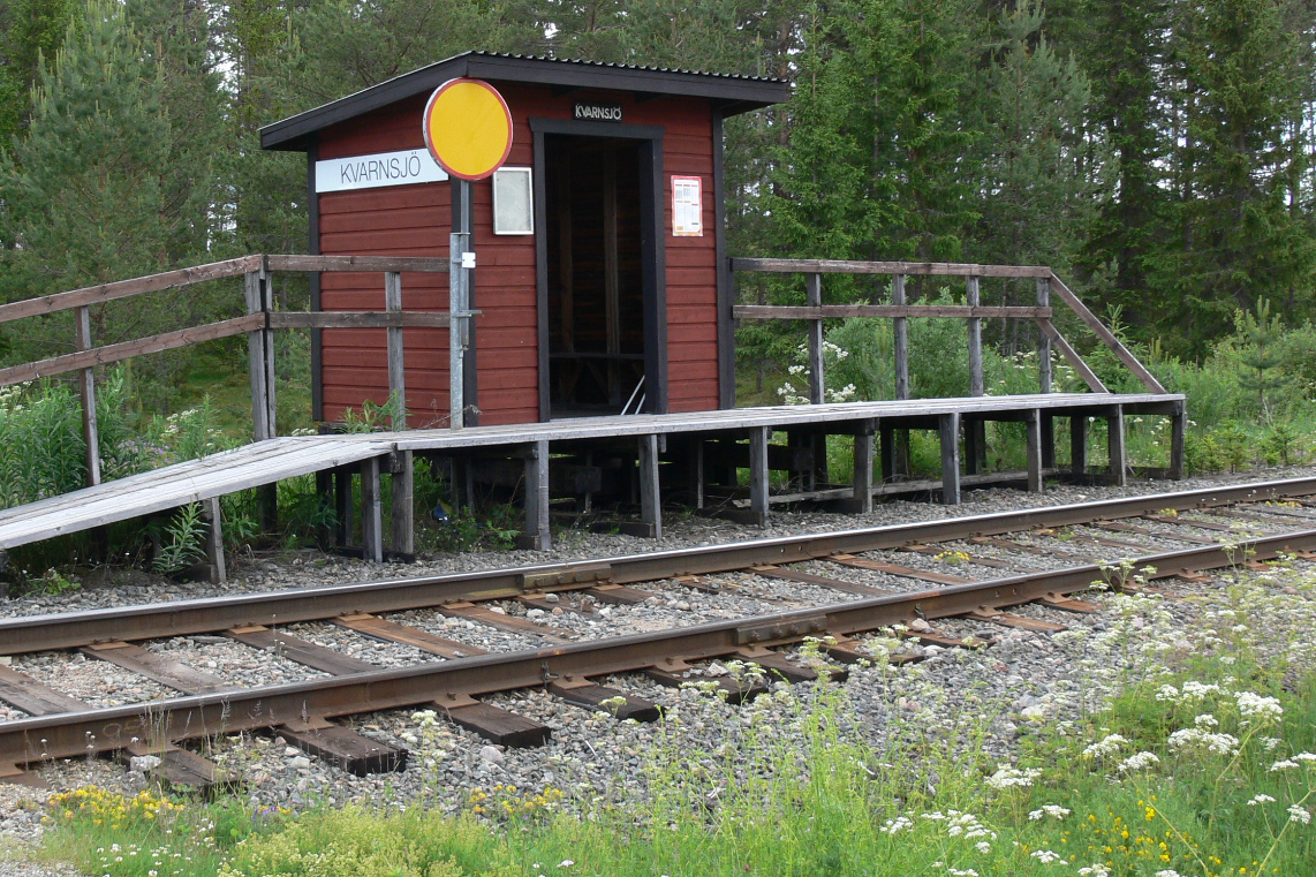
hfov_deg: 38.6
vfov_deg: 26.4
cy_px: 365
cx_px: 467
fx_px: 1864
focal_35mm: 51
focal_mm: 7.4
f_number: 4
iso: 80
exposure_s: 1/125
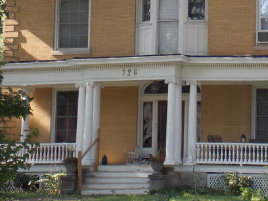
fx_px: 1185
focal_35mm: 153
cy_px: 28
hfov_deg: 12.9
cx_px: 200
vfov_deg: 9.7
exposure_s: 1/60
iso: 80
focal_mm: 13.9
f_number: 4.3
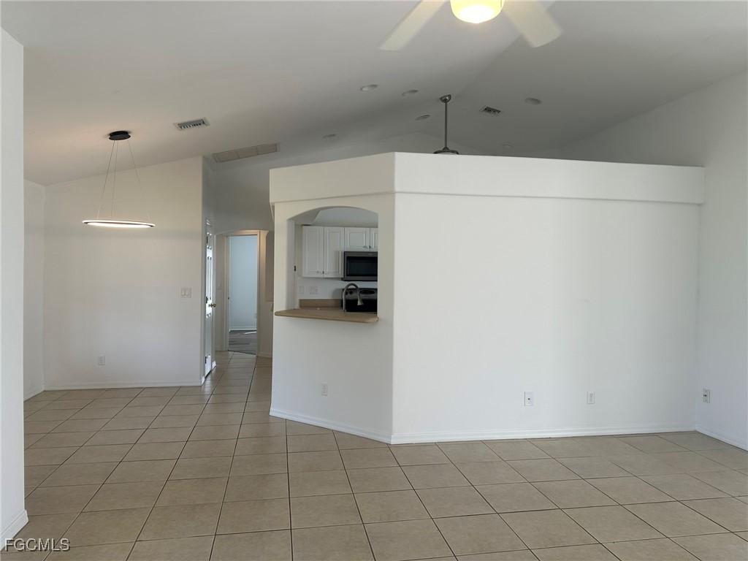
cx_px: 374
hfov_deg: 71.6
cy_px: 280
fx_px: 519
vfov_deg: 56.8
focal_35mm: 24
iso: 64
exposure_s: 1/125
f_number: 1.78
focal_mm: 6.86
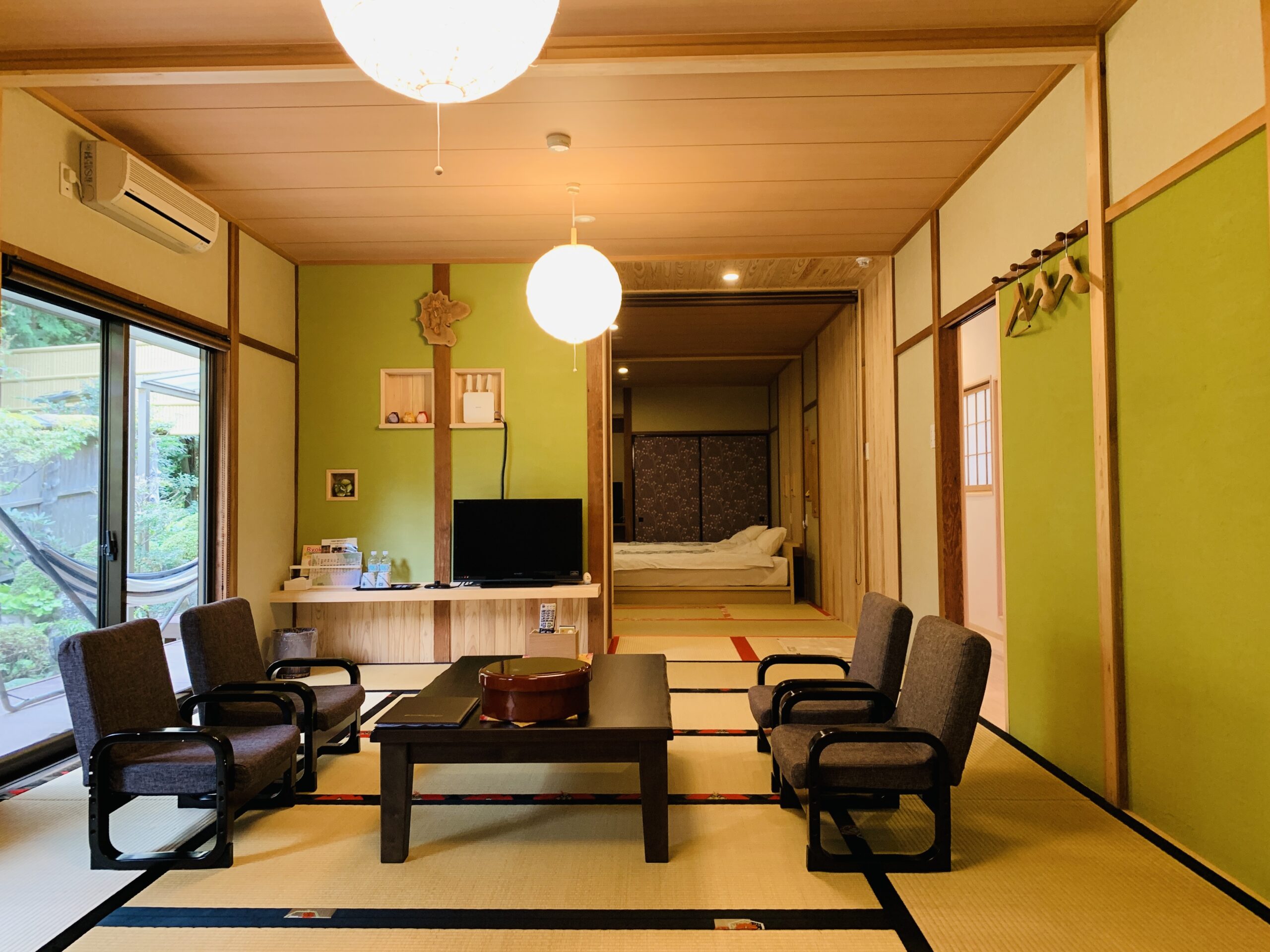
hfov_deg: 67.3
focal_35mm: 26
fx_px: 954
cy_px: 476
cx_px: 635
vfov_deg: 53.1
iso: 100
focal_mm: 4.25
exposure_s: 1/60
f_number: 1.8
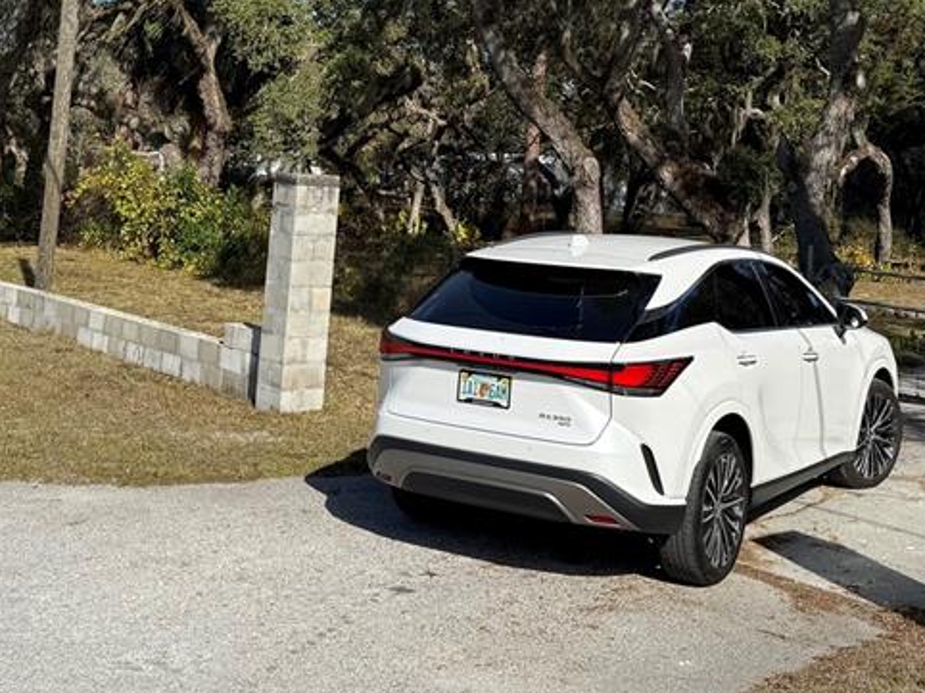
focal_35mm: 51
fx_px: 1362
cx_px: 491
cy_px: 61
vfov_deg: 27.5
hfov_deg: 37.5
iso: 80
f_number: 1.78
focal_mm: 6.76
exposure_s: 1/4167
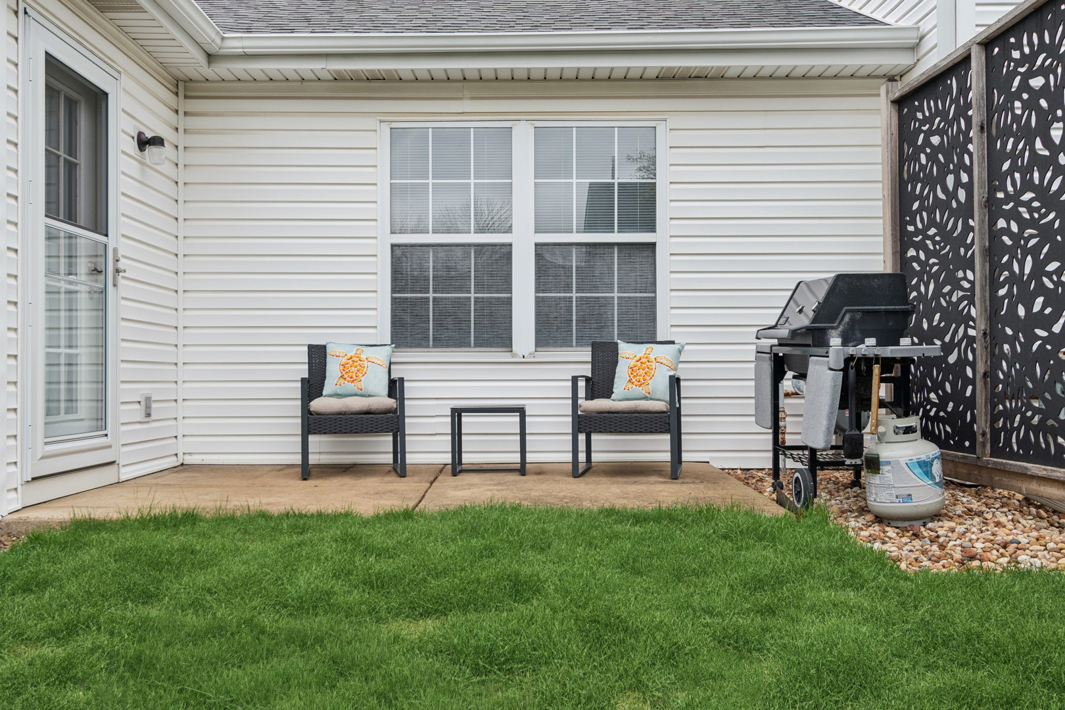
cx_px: 532
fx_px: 976
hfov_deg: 57.2
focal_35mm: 33
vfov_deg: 40.0
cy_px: 355
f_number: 8
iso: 320
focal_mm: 22
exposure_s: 1/320
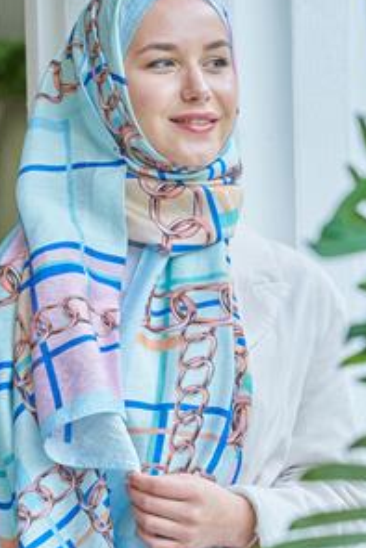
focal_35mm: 173
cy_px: 312
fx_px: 2635
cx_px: 134
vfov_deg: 11.9
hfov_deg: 7.9
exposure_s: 1/100
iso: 800
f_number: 7.1
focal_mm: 110
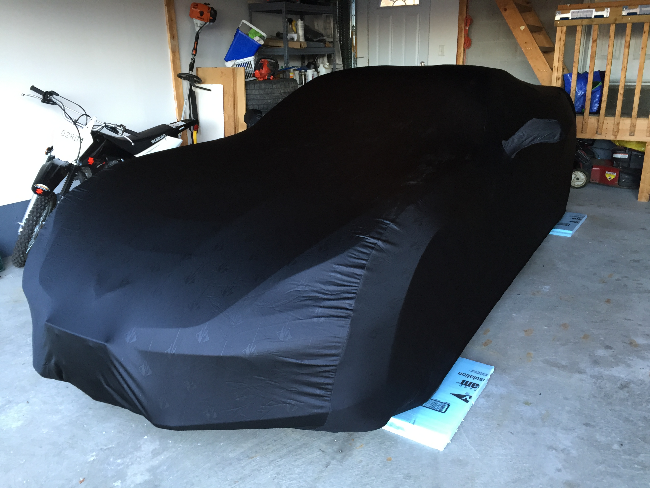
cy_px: 244
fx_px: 545
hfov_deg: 61.7
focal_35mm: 29
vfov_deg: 48.2
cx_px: 325
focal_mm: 4.15
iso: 80
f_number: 2.2
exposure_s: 1/30
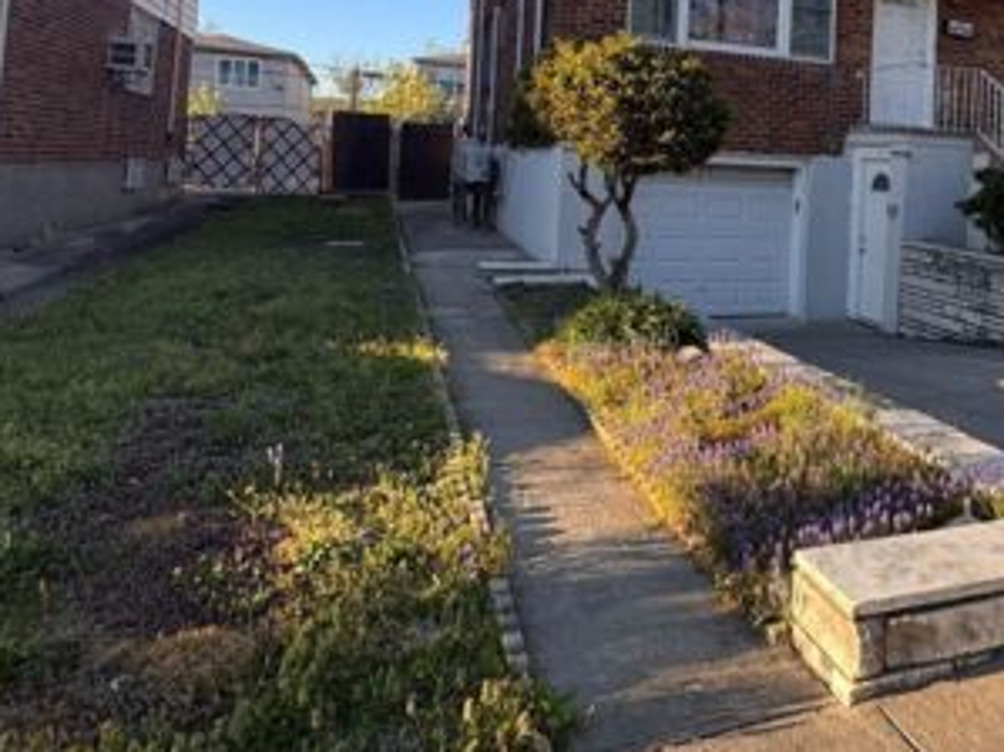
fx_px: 870
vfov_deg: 44.3
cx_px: 739
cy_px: 141
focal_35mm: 30
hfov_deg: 57.3
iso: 40
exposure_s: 1/329
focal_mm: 2.22
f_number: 2.2
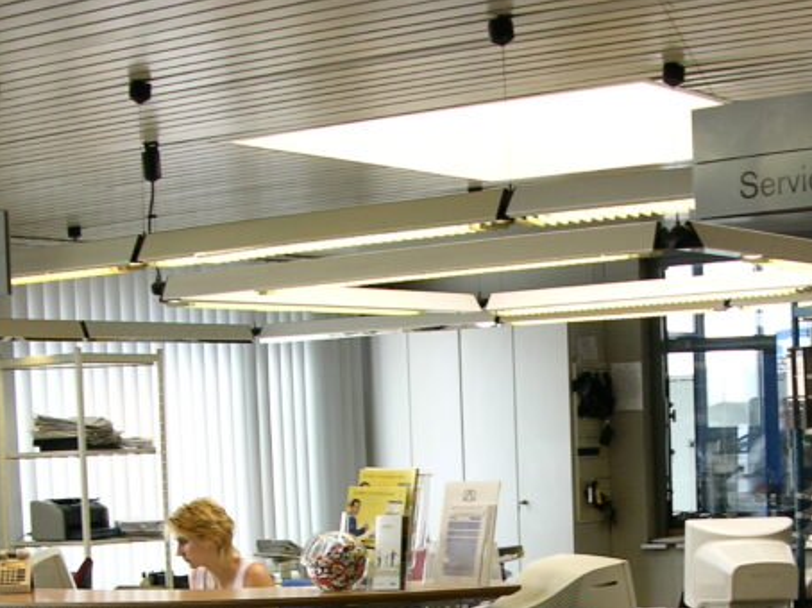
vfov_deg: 18.0
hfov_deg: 24.6
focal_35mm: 79
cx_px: 540
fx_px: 1852
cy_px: 649
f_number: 3.2
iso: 50
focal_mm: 8.9
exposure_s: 1/22
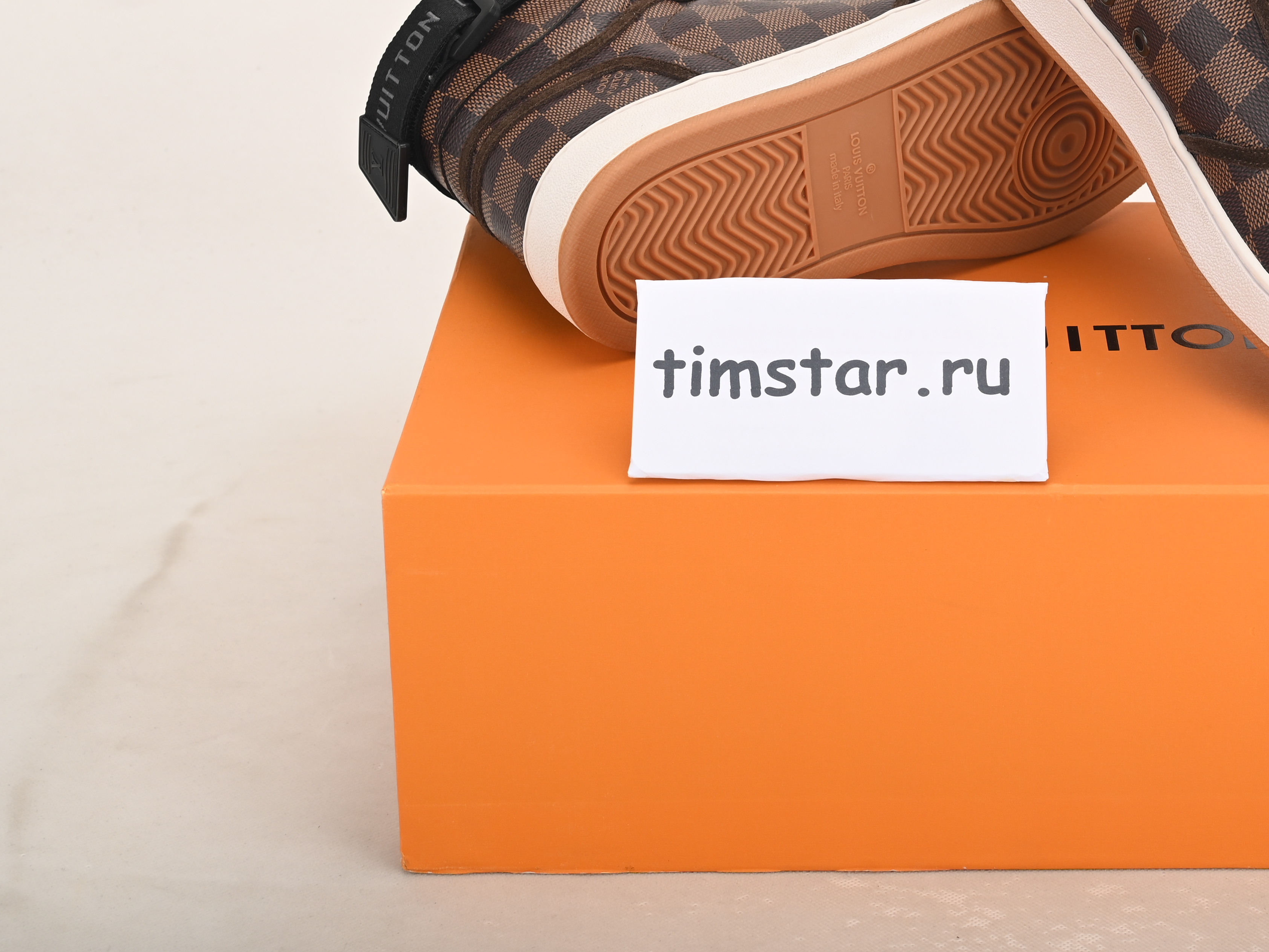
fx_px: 2969
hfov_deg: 23.8
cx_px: 1015
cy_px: 203
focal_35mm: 81
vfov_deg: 18.1
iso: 100
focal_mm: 47
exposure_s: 1/200
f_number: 11
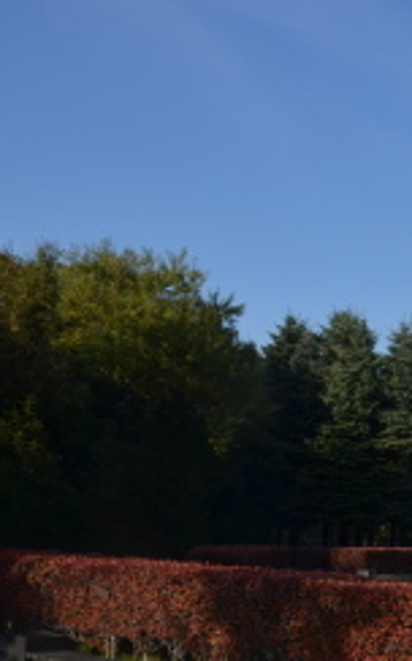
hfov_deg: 19.7
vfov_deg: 33.9
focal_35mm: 60
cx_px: 548
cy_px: 416
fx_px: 1080
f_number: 11
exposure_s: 1/500
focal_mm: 20
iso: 200
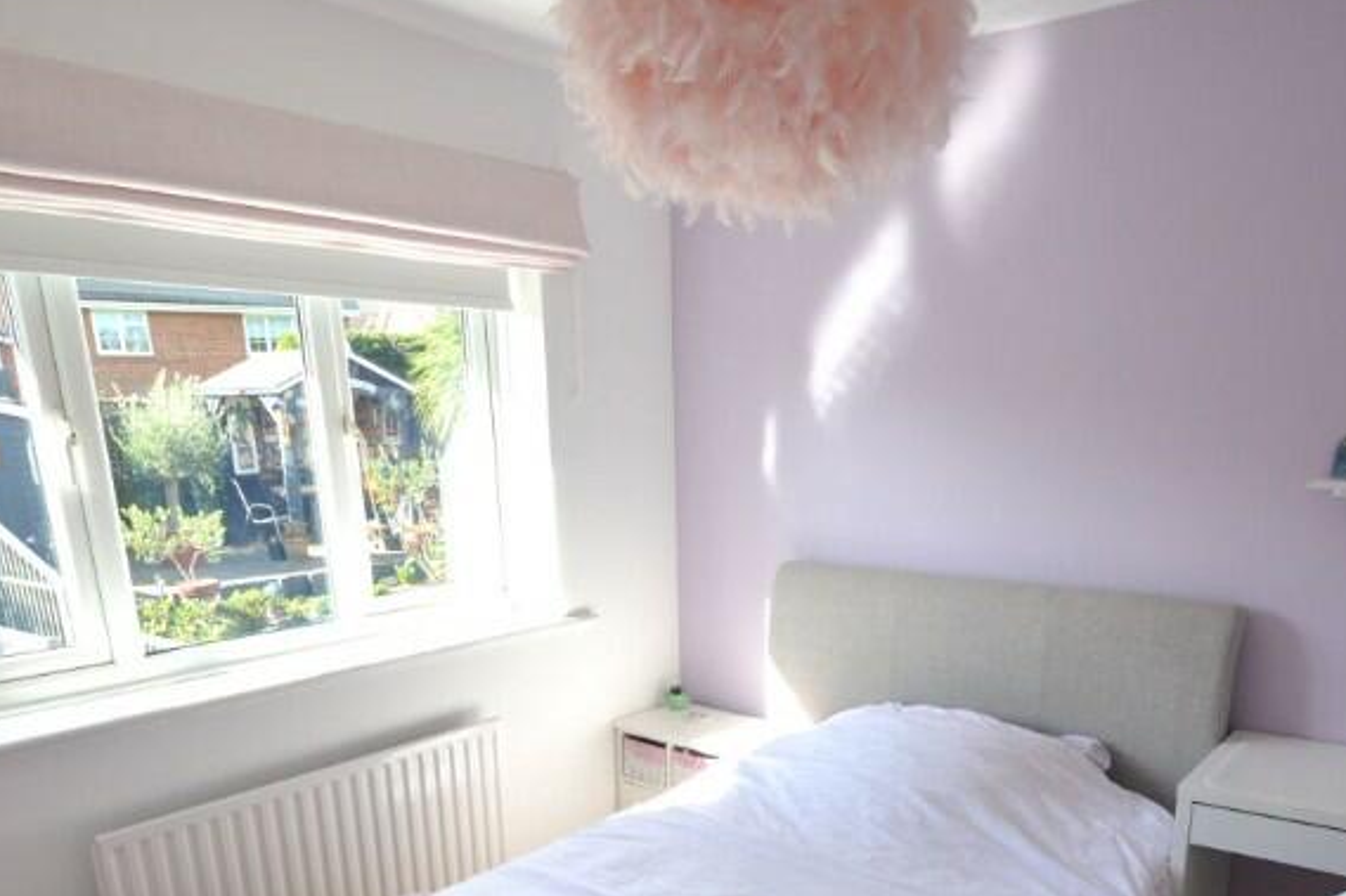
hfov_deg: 67.2
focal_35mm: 27
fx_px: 1009
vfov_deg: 45.0
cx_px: 738
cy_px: 742
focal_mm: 10
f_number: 8
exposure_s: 1/125
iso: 400
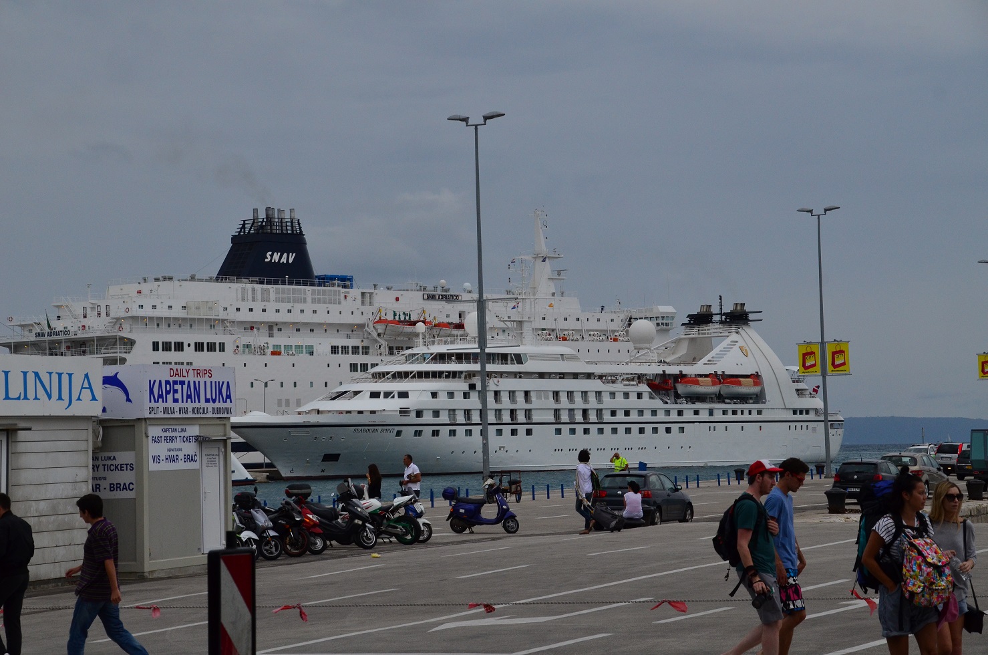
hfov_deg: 22.7
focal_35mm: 90
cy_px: 328
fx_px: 2465
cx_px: 494
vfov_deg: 15.1
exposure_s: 1/2000
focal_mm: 60
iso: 640
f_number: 8
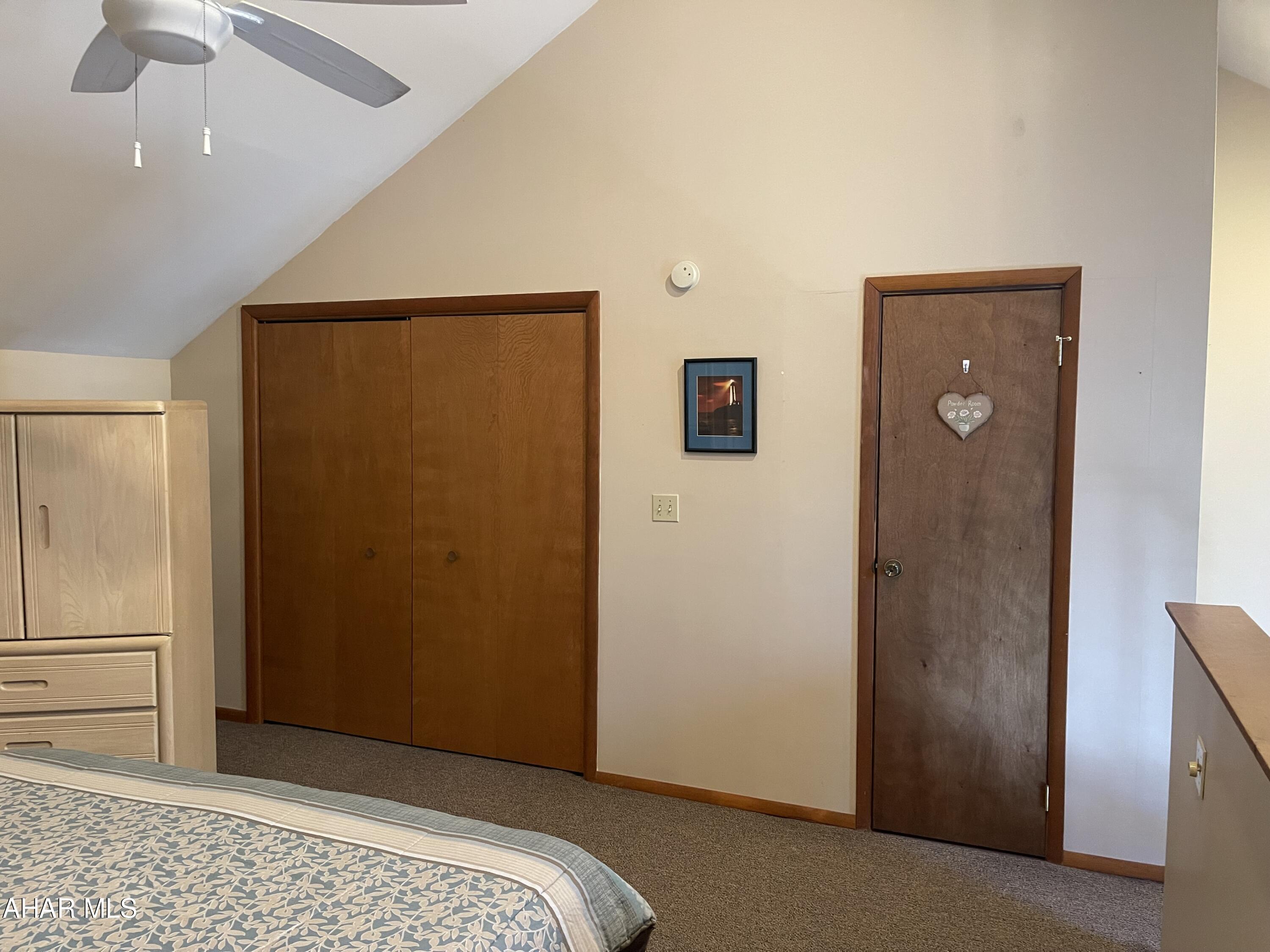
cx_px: 635
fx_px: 917
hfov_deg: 69.4
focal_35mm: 25
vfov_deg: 54.9
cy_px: 476
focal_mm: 5.1
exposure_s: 1/60
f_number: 1.6
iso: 500
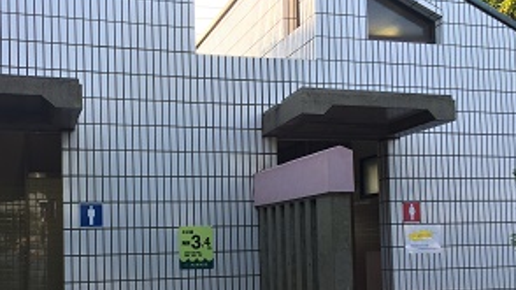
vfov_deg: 27.3
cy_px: 220
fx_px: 588
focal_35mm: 43
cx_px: 195
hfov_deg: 47.0
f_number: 2.2
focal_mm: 4.15
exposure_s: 1/216
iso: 32
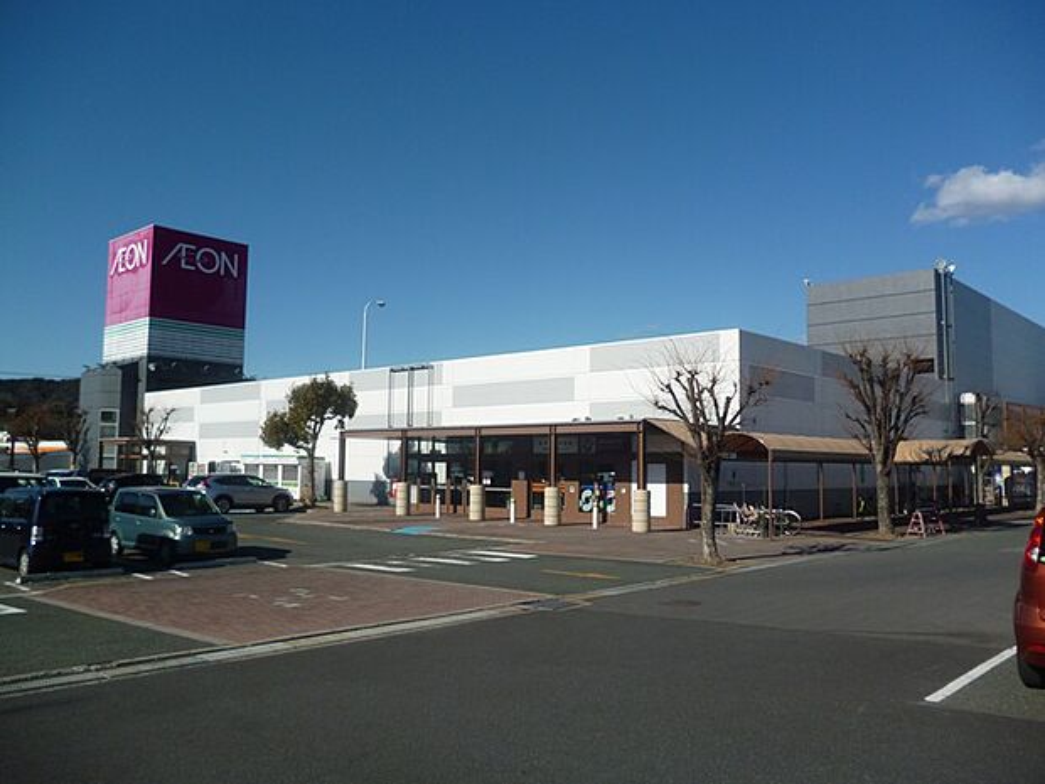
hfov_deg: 63.4
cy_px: 392
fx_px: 845
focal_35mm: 28
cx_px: 522
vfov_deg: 49.7
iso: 100
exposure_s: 1/250
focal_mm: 5
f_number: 9
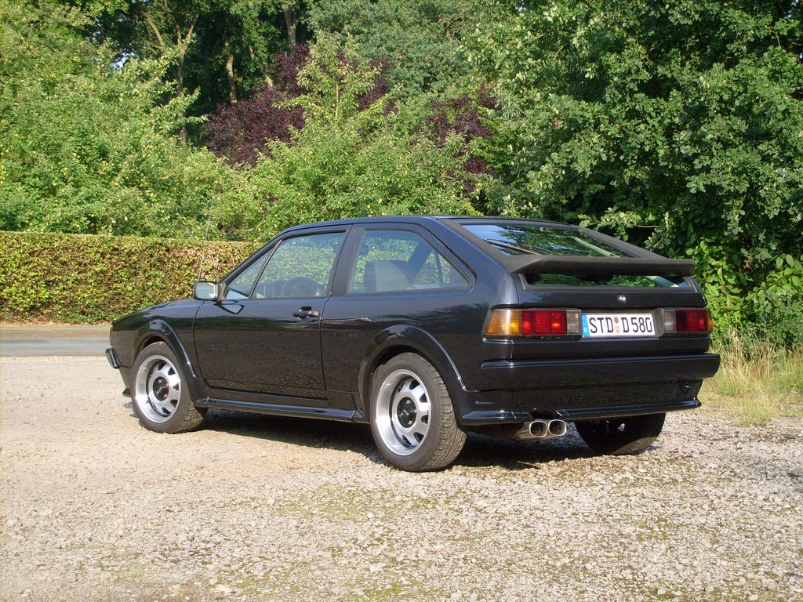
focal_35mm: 61
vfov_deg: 24.0
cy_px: 301
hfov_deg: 31.7
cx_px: 402
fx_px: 1415
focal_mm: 10.3
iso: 80
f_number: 3.6
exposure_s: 1/350
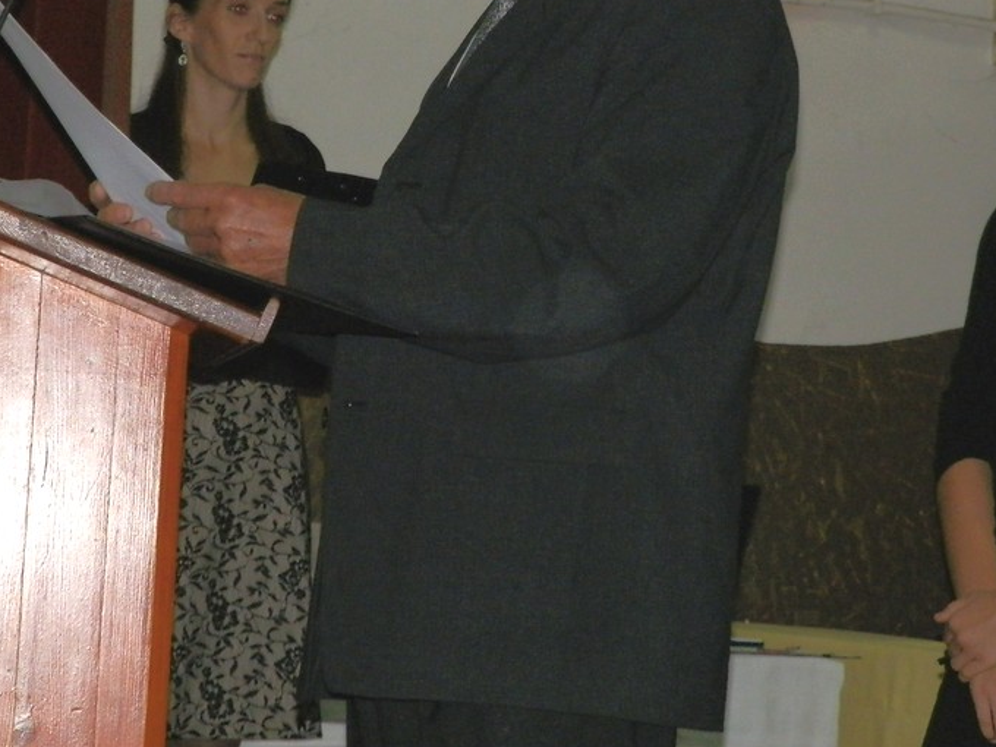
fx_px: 3942
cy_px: 187
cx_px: 390
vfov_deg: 10.8
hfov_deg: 14.4
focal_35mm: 137
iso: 320
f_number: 4.3
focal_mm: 16.25
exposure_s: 1/125
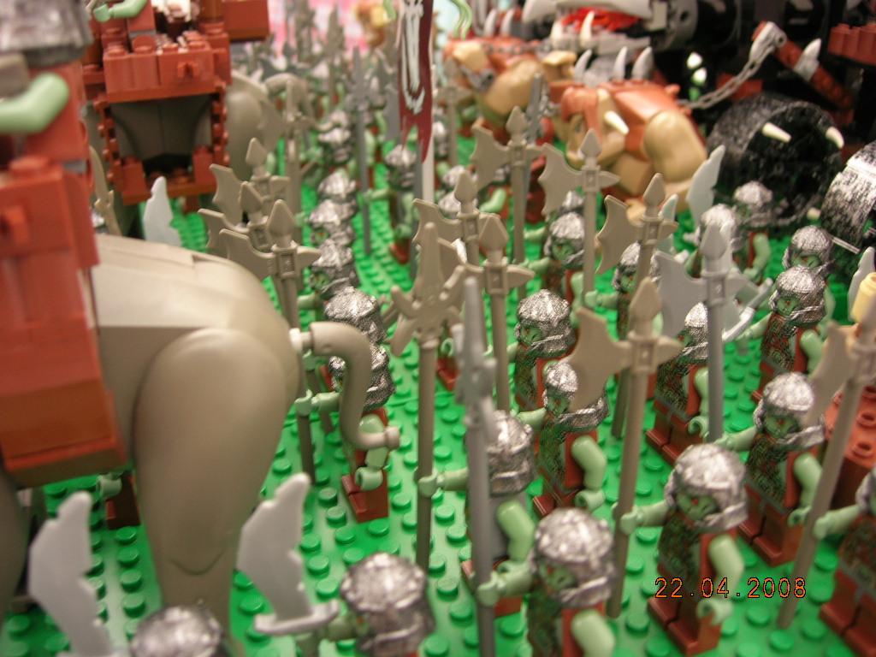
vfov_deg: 37.7
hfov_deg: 49.0
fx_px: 962
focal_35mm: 38
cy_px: 328
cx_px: 438
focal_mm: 7.8
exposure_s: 1/4.2
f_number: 2.8
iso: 64
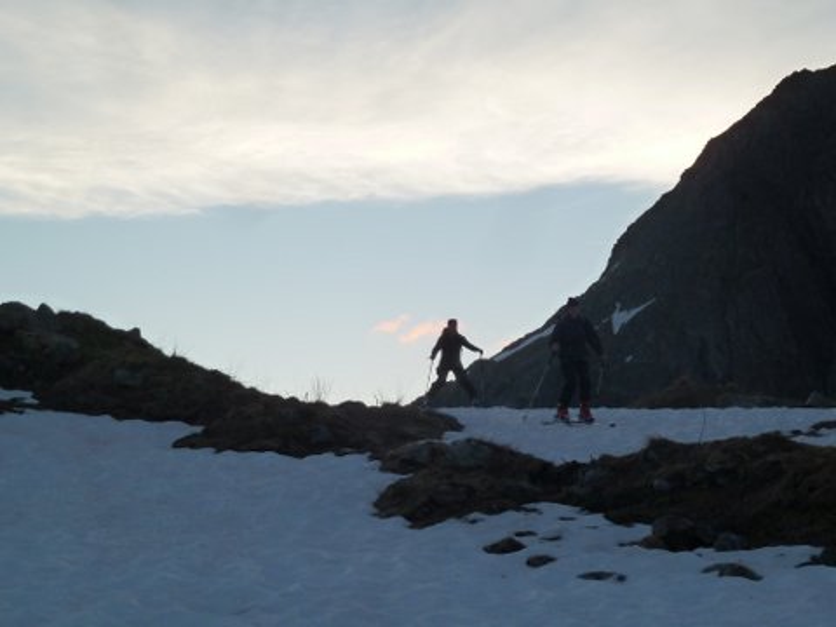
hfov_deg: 23.6
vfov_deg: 17.8
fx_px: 2005
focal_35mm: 83
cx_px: 418
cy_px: 314
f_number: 4.2
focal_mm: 13.7
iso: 125
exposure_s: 1/125
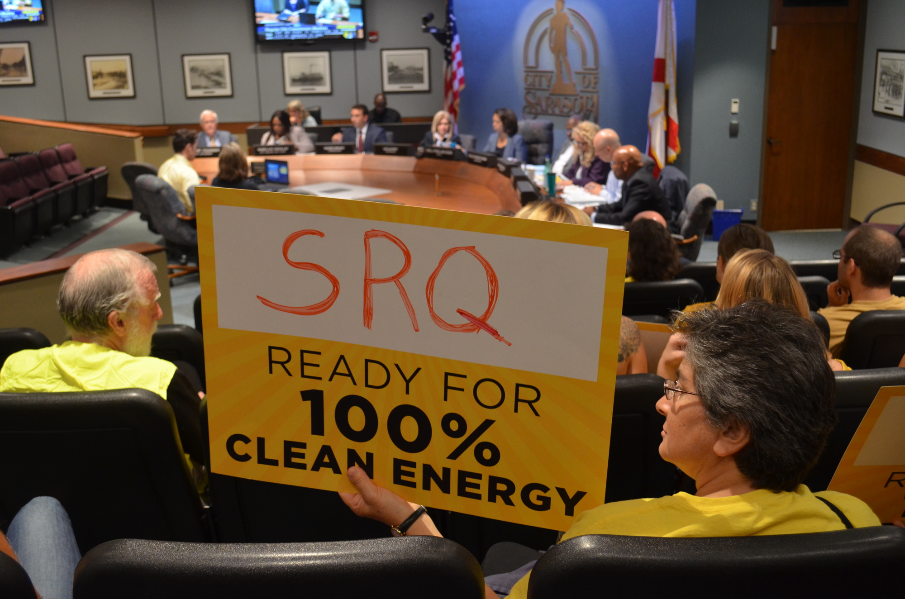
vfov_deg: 36.7
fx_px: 903
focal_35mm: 36
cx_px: 452
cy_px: 300
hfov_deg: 53.2
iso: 1100
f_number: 4
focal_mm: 24
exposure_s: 1/30
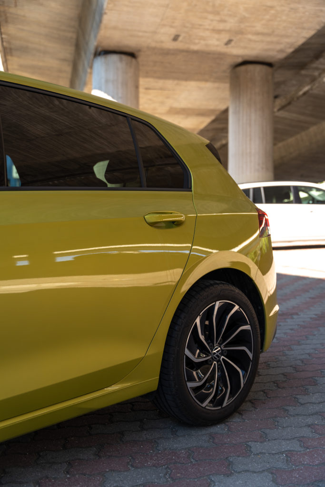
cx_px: 162
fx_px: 518
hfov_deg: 34.8
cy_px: 244
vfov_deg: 50.3
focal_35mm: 38
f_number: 2.8
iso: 100
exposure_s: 1/60
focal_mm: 38.3
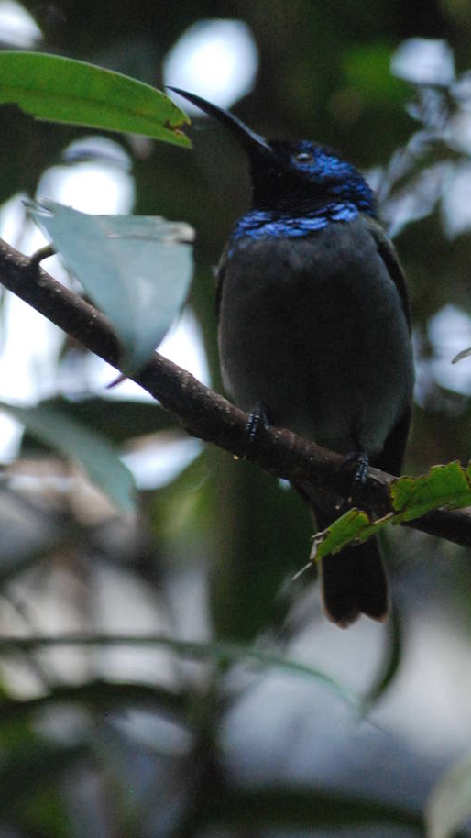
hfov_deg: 2.6
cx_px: 348
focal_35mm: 468
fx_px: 10393
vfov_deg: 4.6
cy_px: 398
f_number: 4.5
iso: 1600
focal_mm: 170
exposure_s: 1/160
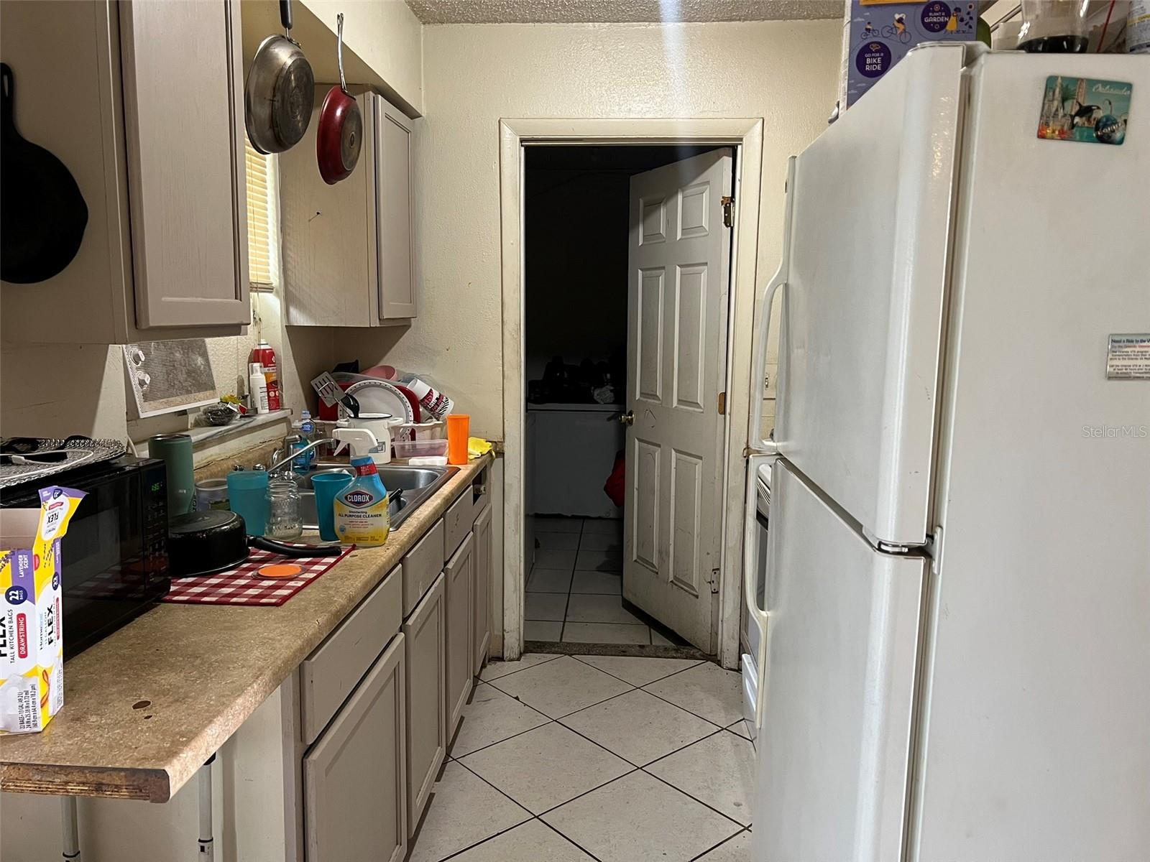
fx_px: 864
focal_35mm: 26
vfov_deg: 53.1
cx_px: 575
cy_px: 431
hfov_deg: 67.3
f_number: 1.5
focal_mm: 5.7
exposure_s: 1/60
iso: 320
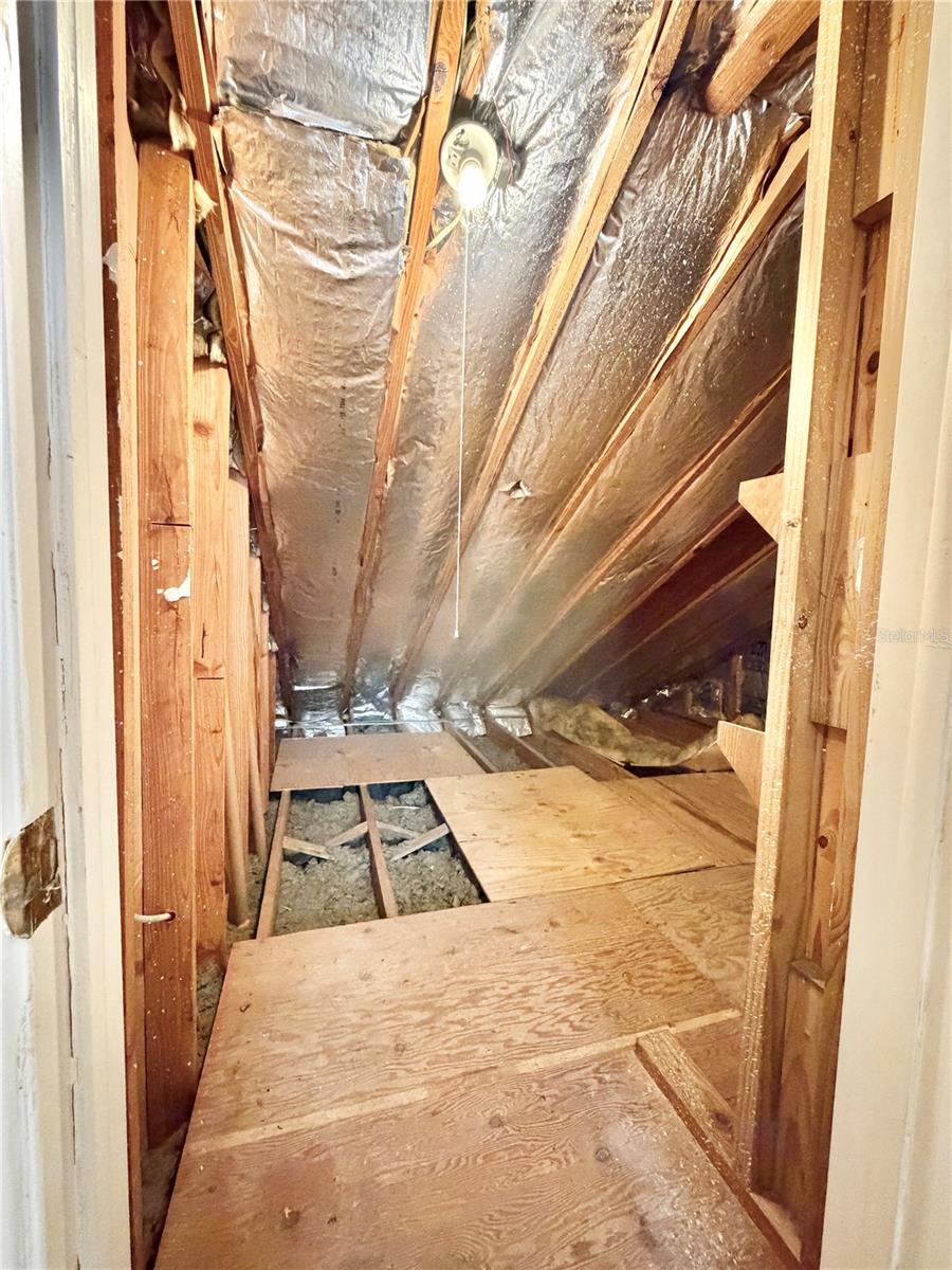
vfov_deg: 102.1
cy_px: 635
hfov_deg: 85.7
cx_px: 476
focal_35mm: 14
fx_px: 513
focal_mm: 2.22
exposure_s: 1/30
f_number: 2.2
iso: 1250
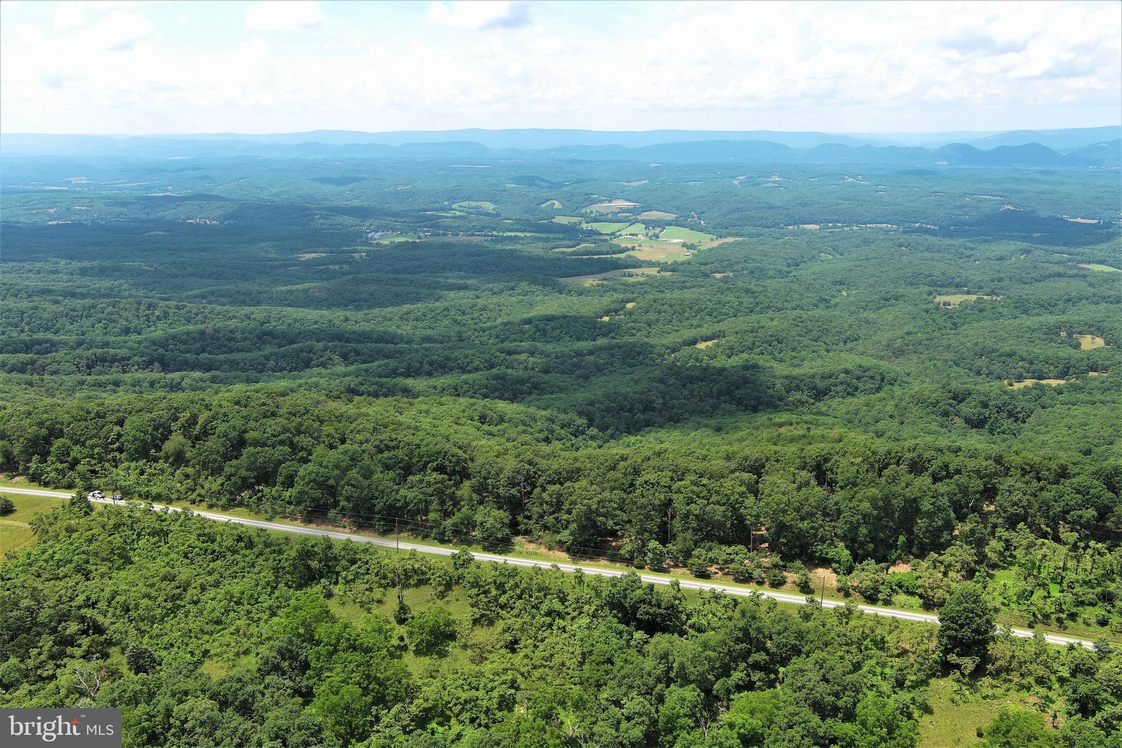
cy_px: 374
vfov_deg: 45.0
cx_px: 561
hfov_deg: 63.7
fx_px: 904
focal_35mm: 29
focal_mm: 10.57
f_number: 2.8
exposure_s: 1/737
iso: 100
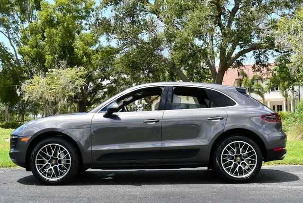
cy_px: 102
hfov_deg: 42.7
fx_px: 388
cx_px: 152
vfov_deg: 29.3
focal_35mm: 46
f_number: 8
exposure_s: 1/250
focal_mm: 23
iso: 180
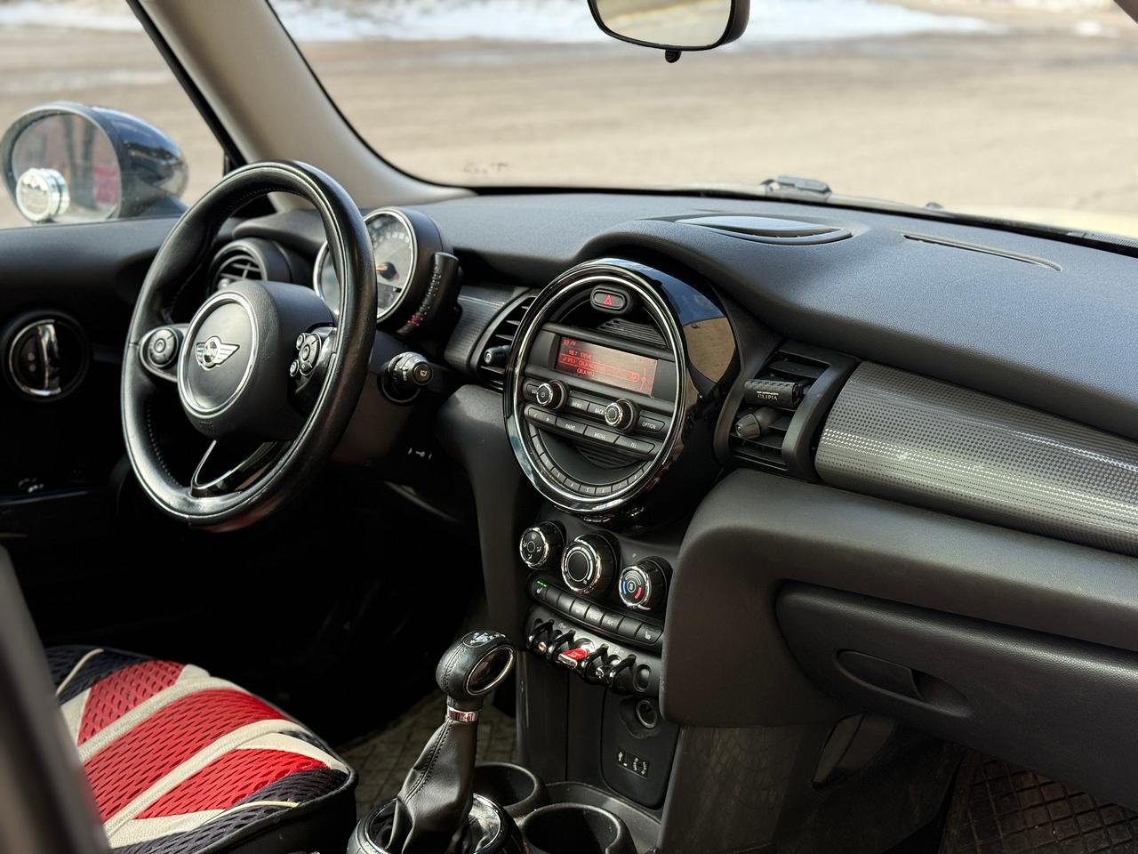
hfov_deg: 39.7
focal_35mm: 48
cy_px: 427
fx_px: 1578
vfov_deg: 30.3
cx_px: 569
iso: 100
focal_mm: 6.76
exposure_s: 1/343
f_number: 1.78
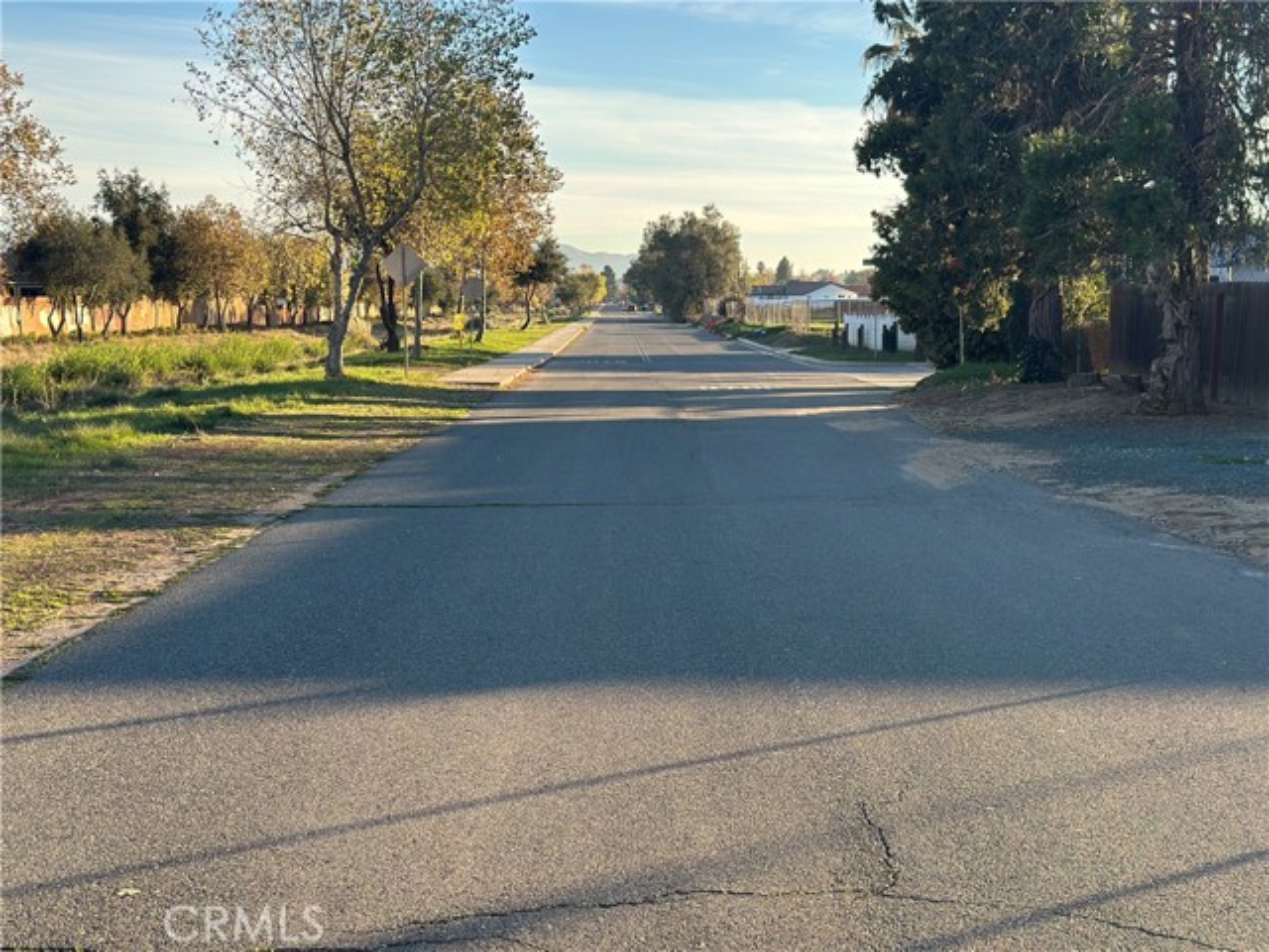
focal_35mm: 48
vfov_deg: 30.3
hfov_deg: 39.7
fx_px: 1760
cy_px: 476
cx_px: 634
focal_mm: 6.86
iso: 80
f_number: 1.78
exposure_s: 1/1258
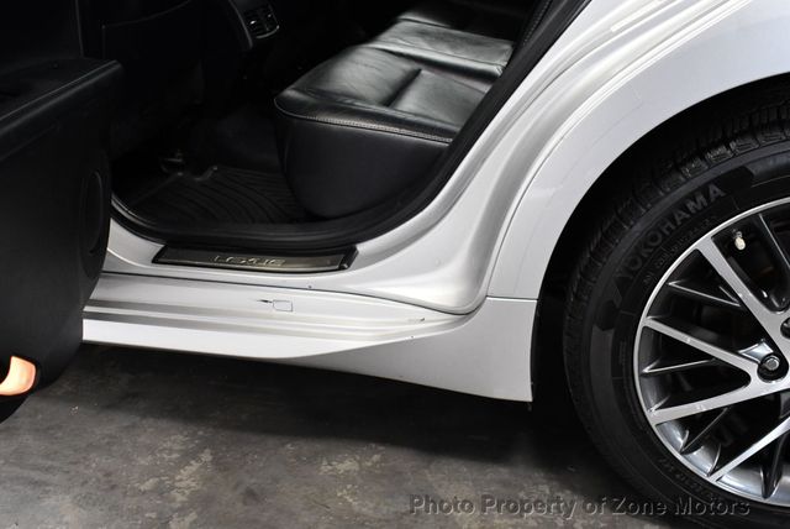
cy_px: 264
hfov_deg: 53.1
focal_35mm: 36
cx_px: 395
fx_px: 791
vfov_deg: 36.9
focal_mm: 18
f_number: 3.5
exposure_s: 1/125
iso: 1800
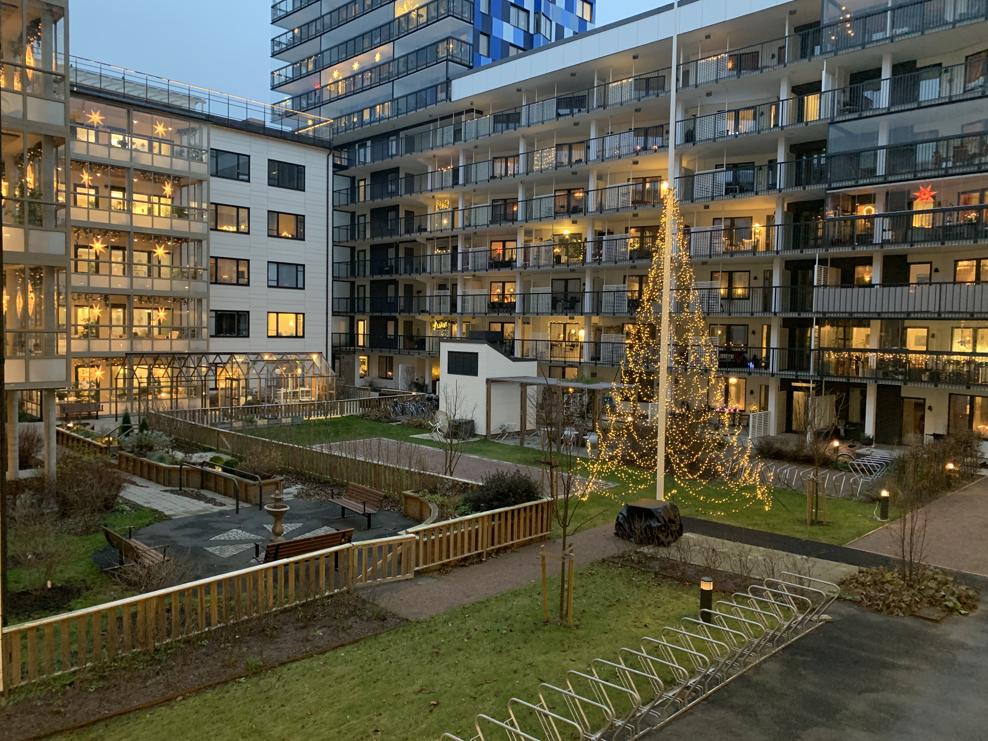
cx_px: 494
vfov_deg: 53.1
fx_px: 742
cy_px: 370
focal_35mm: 26
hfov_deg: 67.3
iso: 500
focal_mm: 4.25
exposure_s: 1/25
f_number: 1.8
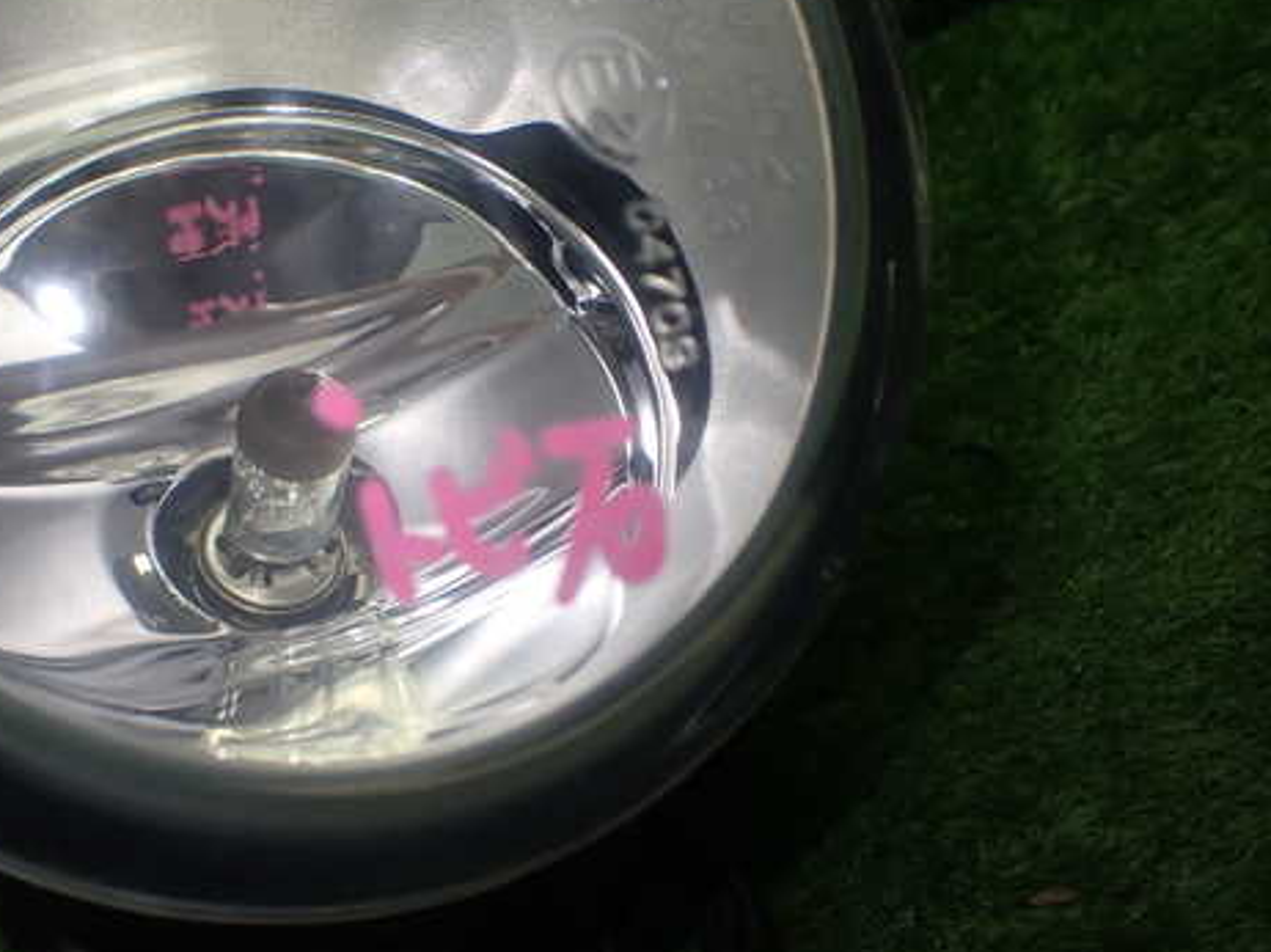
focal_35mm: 39
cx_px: 476
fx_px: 1431
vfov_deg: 36.7
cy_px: 534
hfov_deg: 47.4
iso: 100
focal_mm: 5.4
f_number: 2.3
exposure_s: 1/125
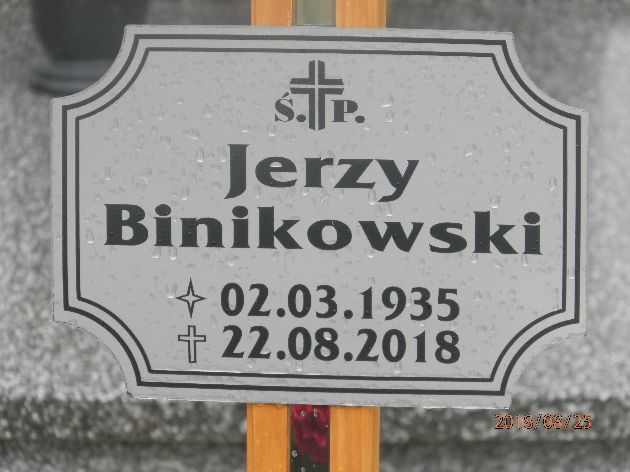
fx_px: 5114
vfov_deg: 5.3
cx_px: 315
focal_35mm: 281
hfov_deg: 7.0
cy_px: 236
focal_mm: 50.2
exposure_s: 1/60
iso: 200
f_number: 5.6
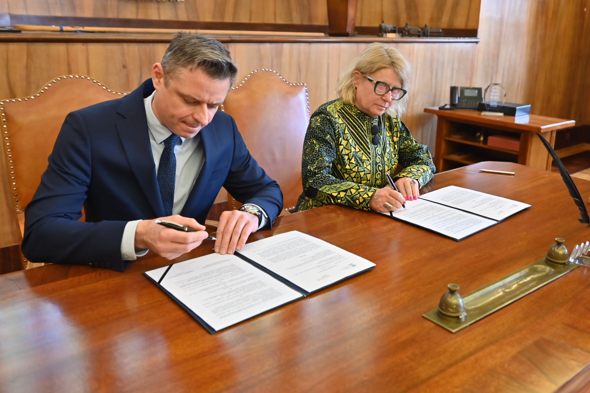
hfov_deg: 58.7
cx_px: 309
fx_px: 524
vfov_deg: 40.9
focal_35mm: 32
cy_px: 153
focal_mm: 24
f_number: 2.8
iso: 1250
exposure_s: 1/250
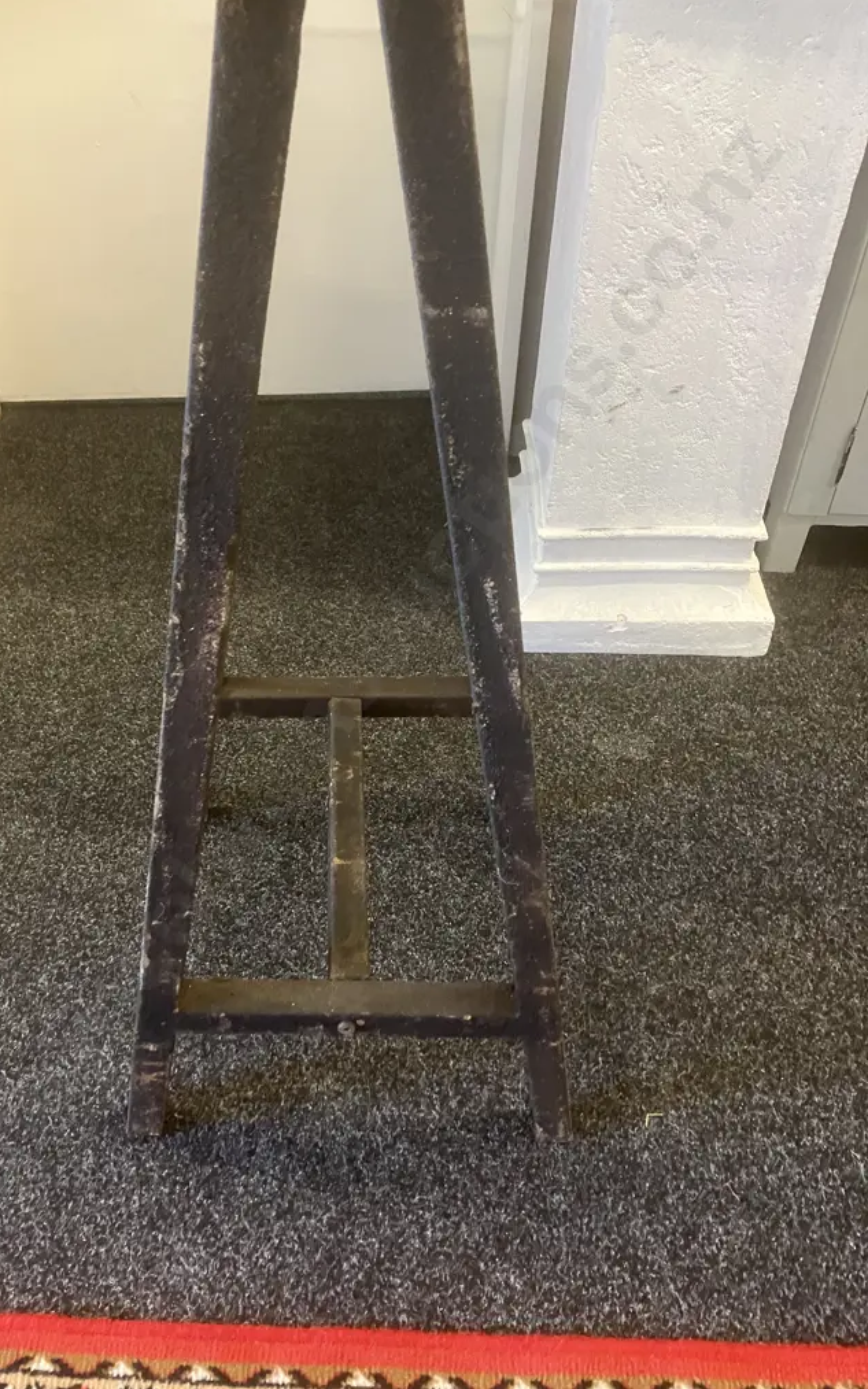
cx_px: 343
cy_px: 699
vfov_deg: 62.9
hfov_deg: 41.6
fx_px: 1136
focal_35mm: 30
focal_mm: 3.99
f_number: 1.8
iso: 250
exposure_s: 1/33
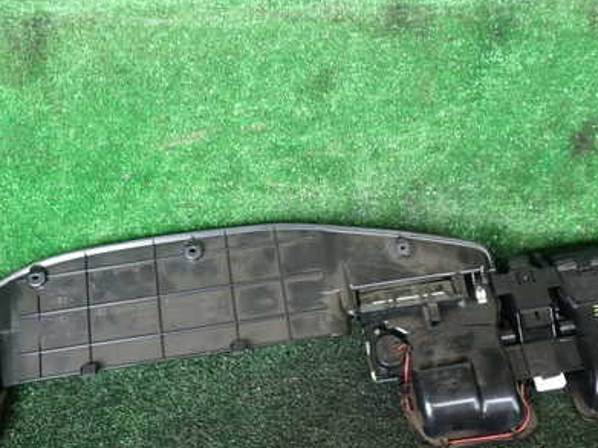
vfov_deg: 31.5
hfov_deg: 41.2
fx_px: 794
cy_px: 213
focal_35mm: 46
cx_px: 284
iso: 200
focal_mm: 5.4
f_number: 2.3
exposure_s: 1/40
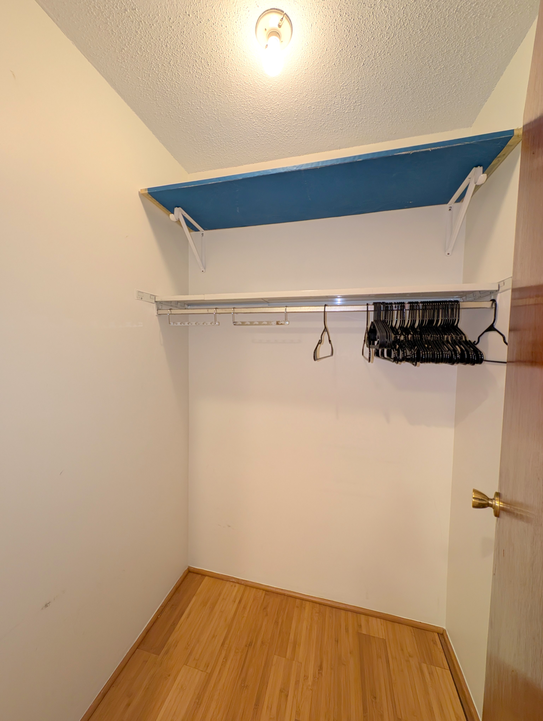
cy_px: 360
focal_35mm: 12
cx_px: 272
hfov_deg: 94.6
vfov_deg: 110.5
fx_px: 250
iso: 122
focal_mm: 2.23
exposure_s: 1/60
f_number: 1.95
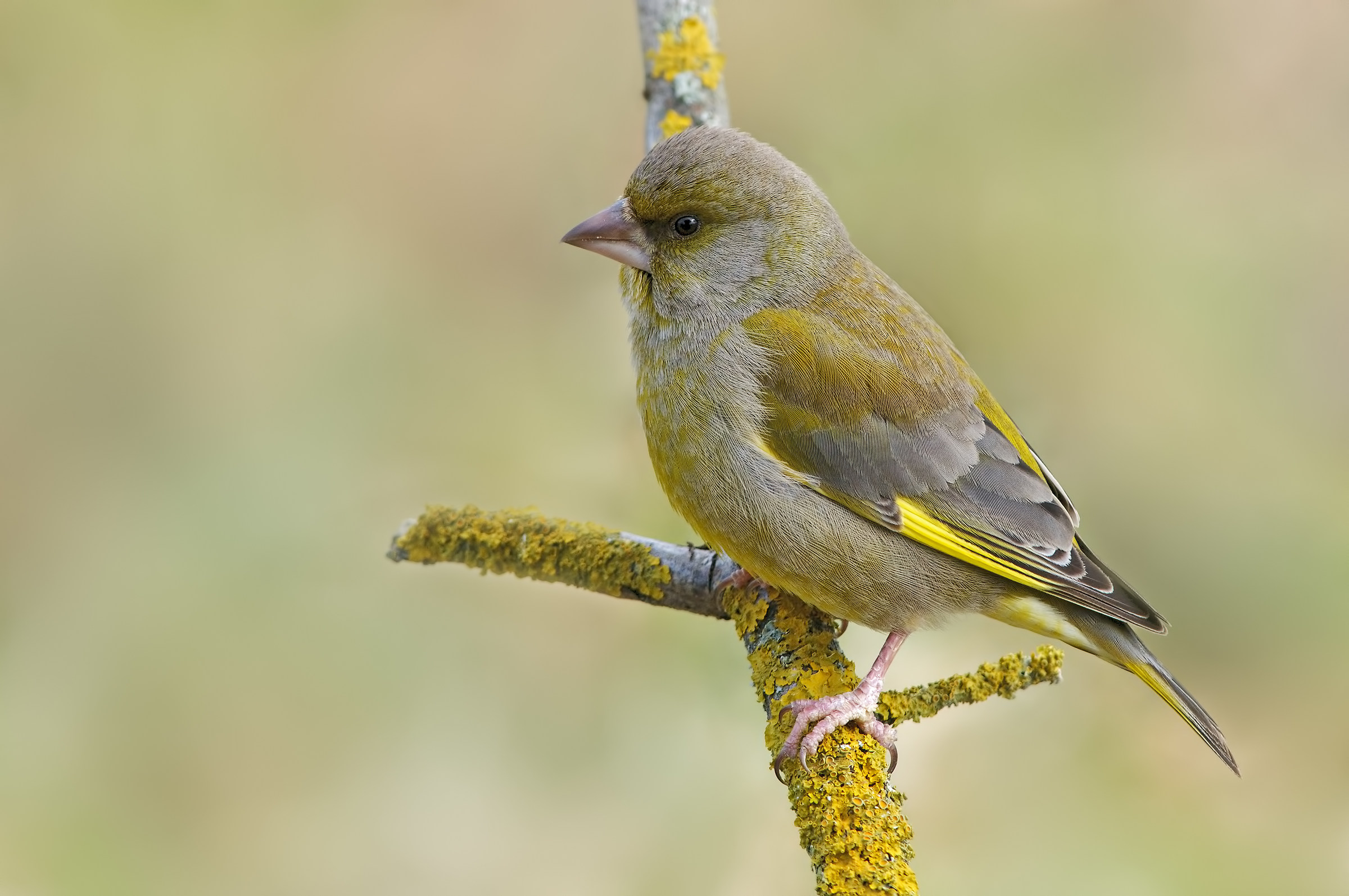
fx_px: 23578
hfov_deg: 3.3
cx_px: 674
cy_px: 448
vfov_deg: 2.2
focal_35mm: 630
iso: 500
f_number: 8
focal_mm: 420
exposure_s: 1/800
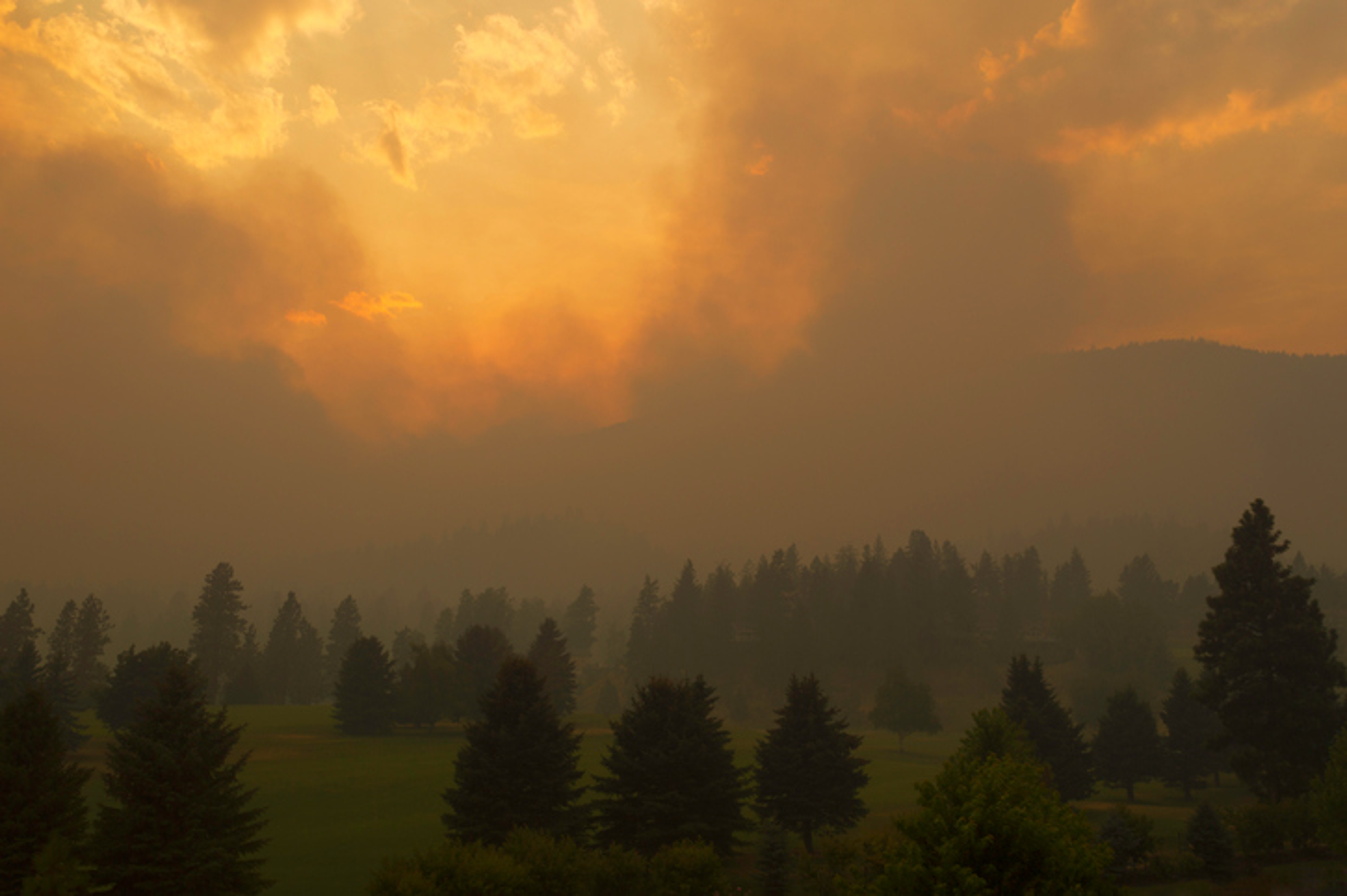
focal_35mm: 36
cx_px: 674
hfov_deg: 53.2
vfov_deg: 36.8
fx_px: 1346
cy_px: 448
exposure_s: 1/60
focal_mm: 24
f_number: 11
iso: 100
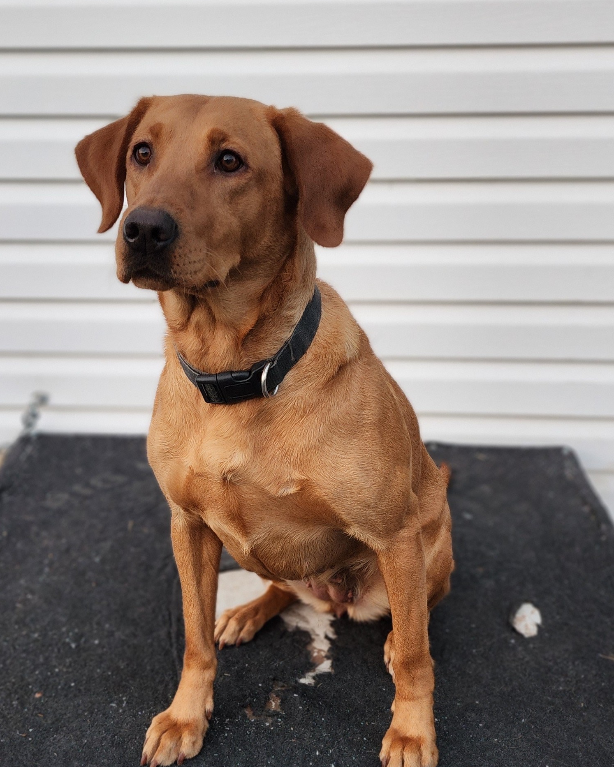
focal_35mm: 24
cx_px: 307
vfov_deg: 70.2
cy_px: 407
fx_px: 545
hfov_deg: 58.8
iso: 125
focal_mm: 6.4
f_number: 1.8
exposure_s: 1/120
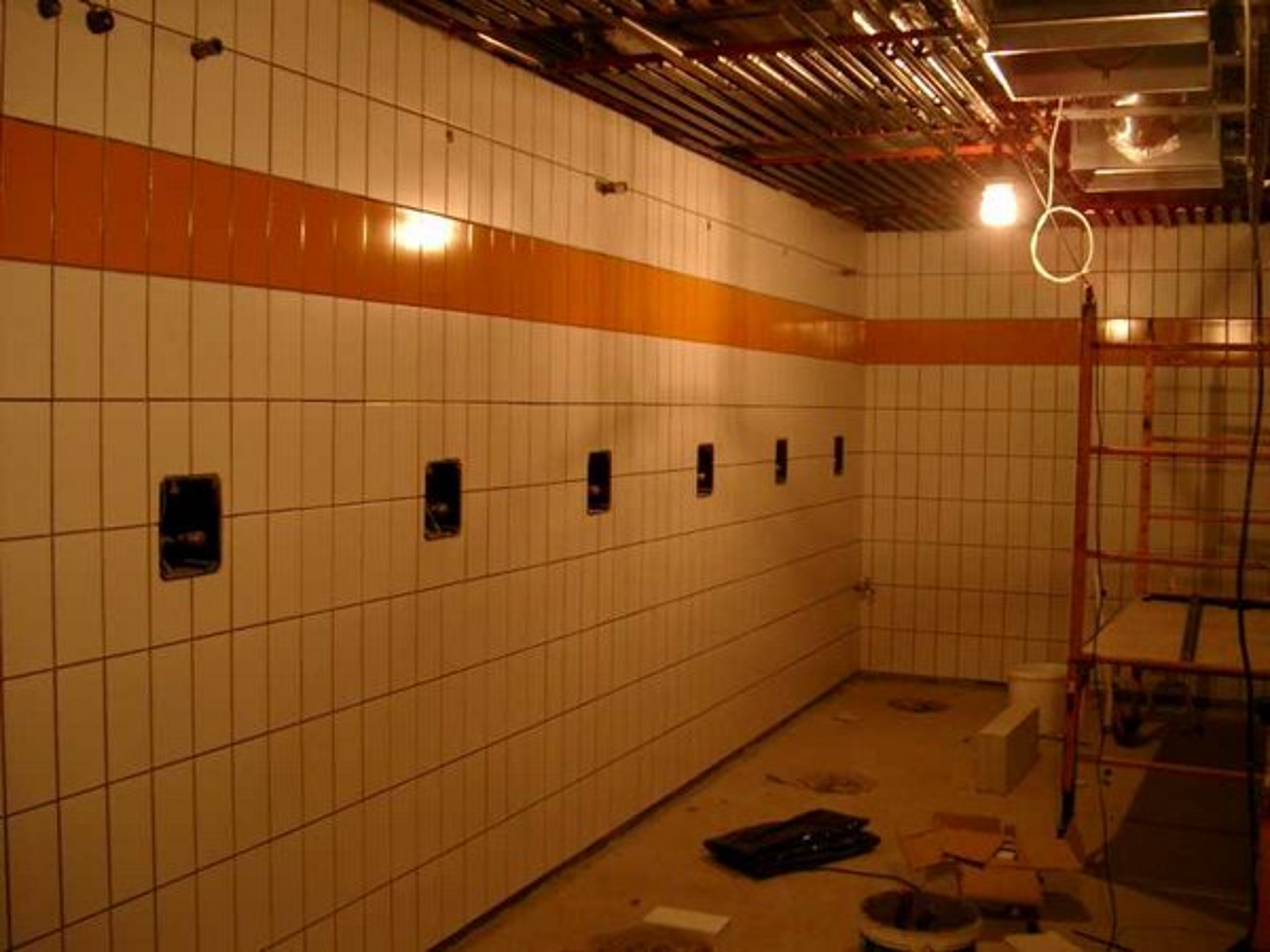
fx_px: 1357
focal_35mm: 37
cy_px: 476
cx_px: 635
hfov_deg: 50.1
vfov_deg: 38.7
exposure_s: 1/20
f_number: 2.6
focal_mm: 7.6
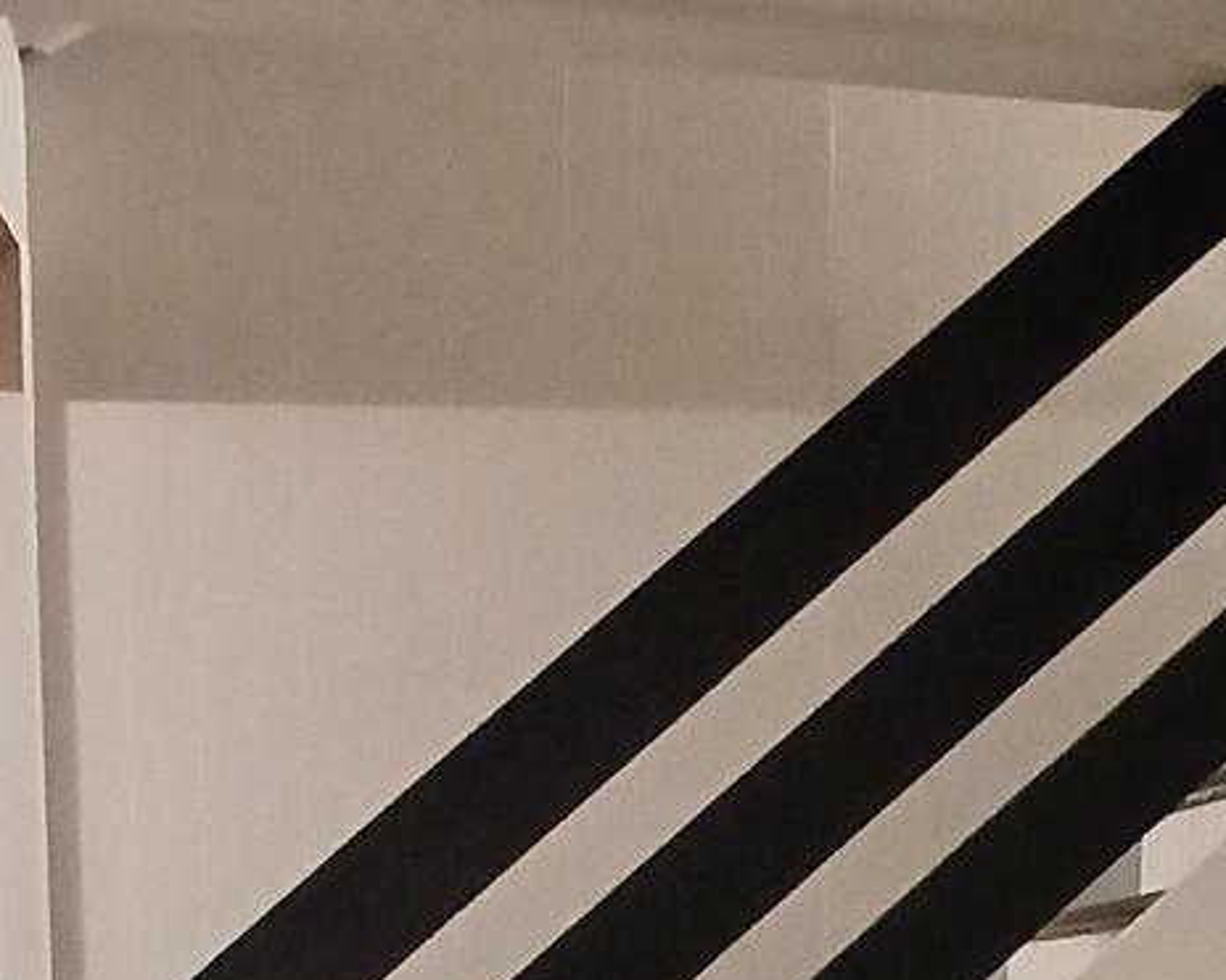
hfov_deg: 33.7
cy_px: 1268
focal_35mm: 55
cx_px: 868
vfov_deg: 24.2
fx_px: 1995
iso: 640
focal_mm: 1.4
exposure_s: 1/20
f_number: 2.2
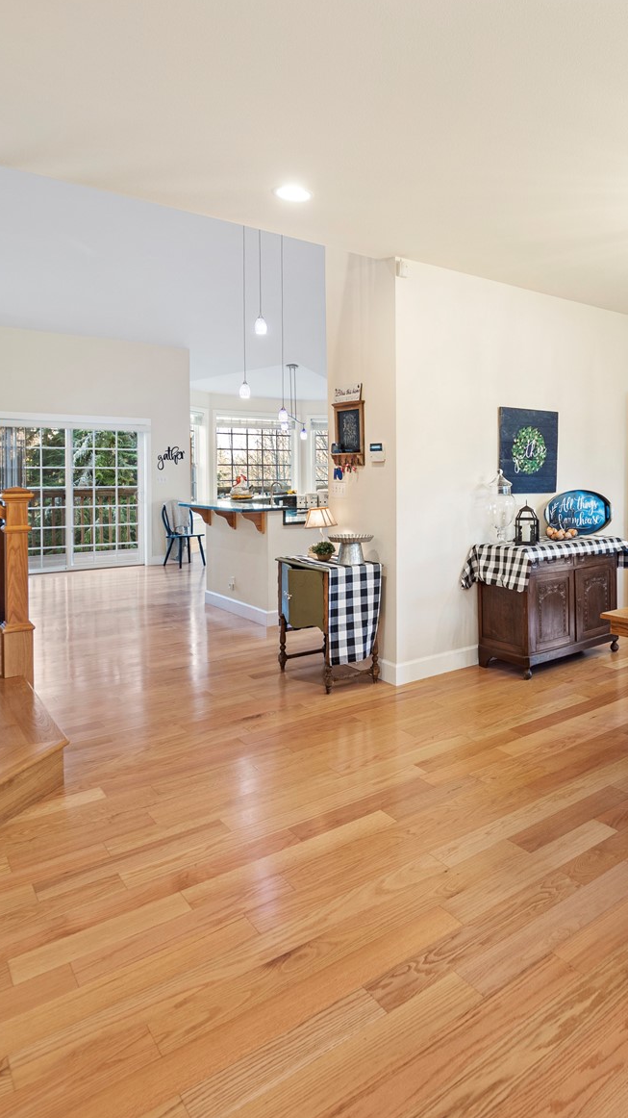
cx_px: 512
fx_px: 622
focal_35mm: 21
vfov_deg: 83.8
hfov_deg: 50.0
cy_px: 549
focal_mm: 7
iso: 100
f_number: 4
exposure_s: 1/4
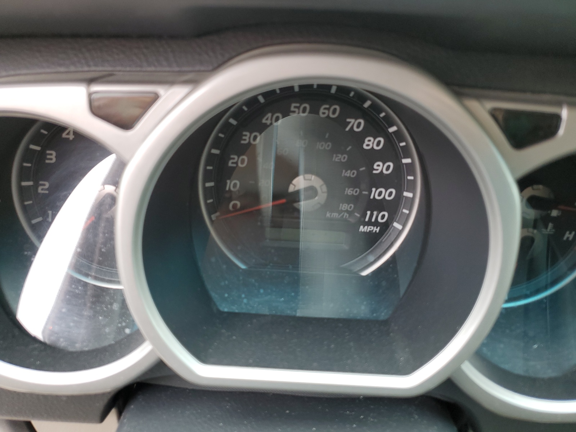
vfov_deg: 53.1
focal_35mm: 26
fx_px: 433
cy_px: 216
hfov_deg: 67.3
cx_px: 288
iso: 58
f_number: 1.5
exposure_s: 1/60.2
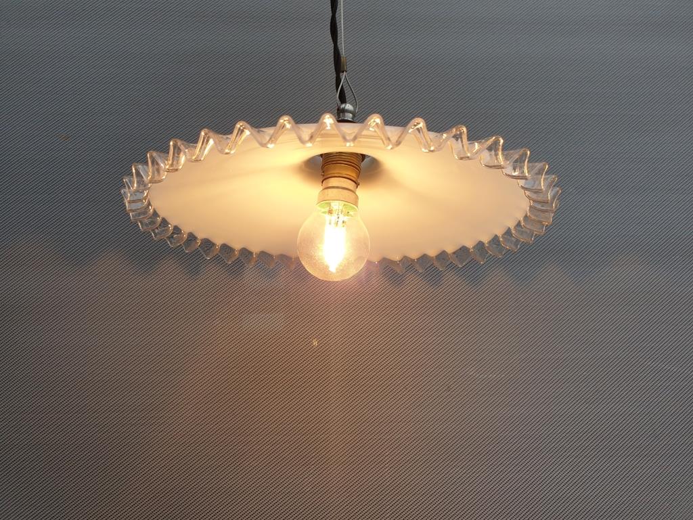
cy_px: 260
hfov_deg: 67.3
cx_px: 346
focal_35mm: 26
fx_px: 521
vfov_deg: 53.1
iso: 50
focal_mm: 4.3
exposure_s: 1/108
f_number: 2.4
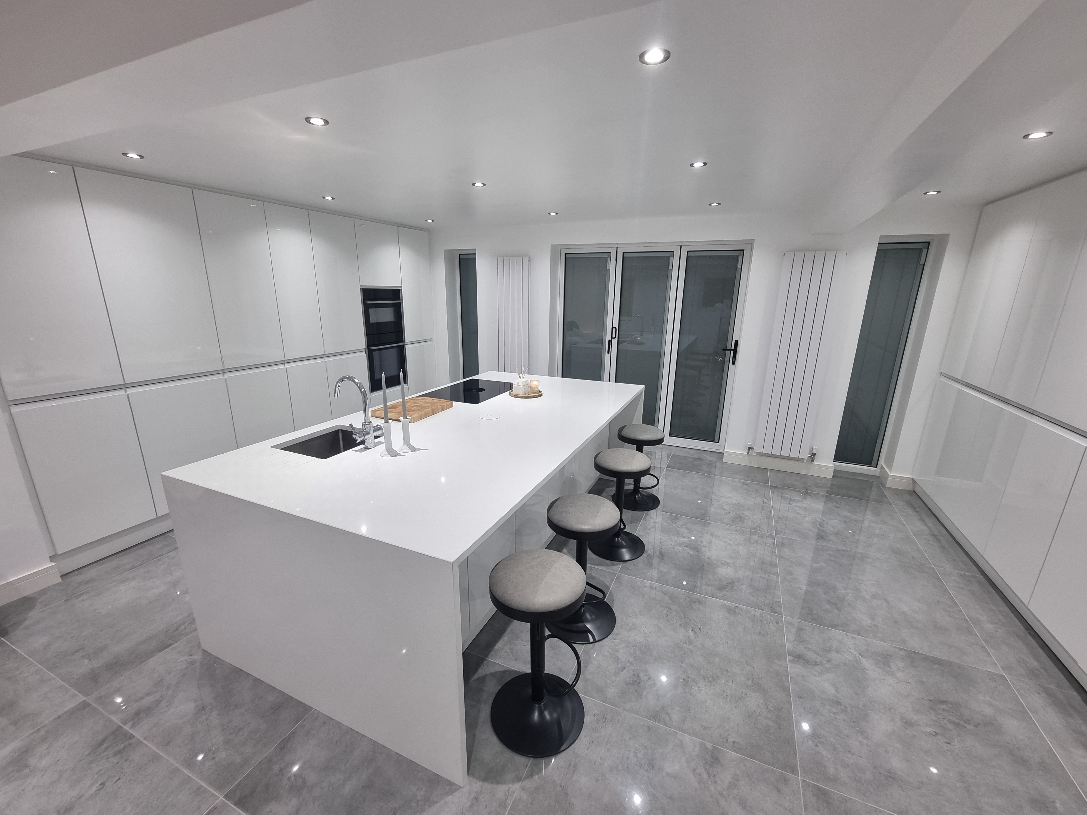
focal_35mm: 13
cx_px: 544
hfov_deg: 106.2
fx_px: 408
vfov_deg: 89.9
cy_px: 408
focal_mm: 2.2
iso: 160
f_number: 2.2
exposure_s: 1/50
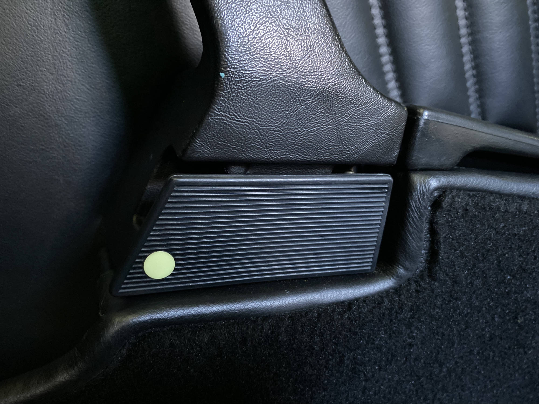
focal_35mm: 26
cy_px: 202
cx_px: 270
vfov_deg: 53.1
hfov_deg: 67.3
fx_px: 405
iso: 1000
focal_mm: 4.25
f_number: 1.8
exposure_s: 1/24
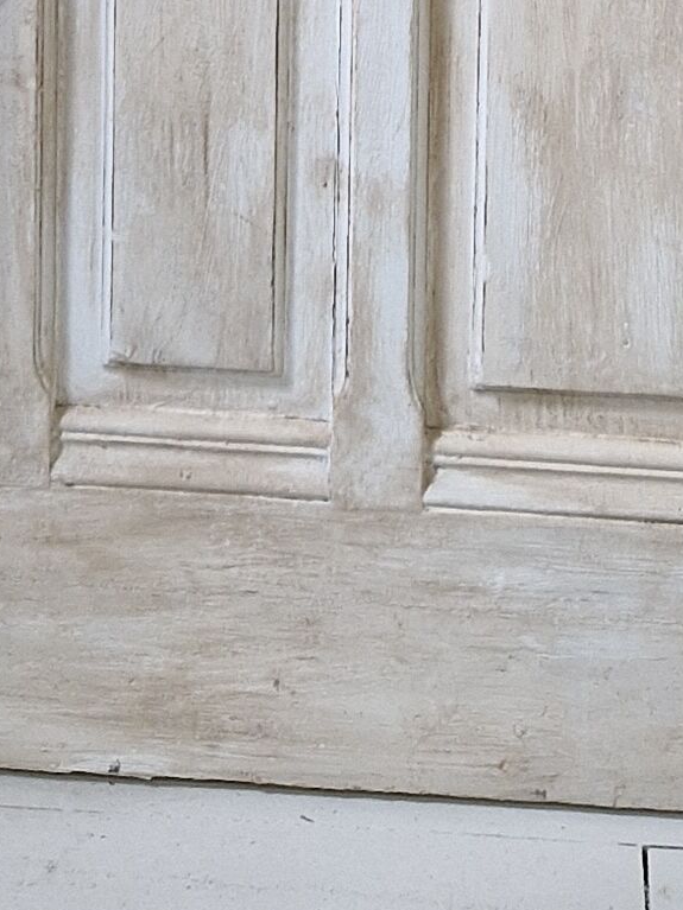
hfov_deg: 12.3
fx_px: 3158
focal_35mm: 120
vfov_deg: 12.8
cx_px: 348
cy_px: -1236
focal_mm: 5.4
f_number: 1.8
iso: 50
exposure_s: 1/100
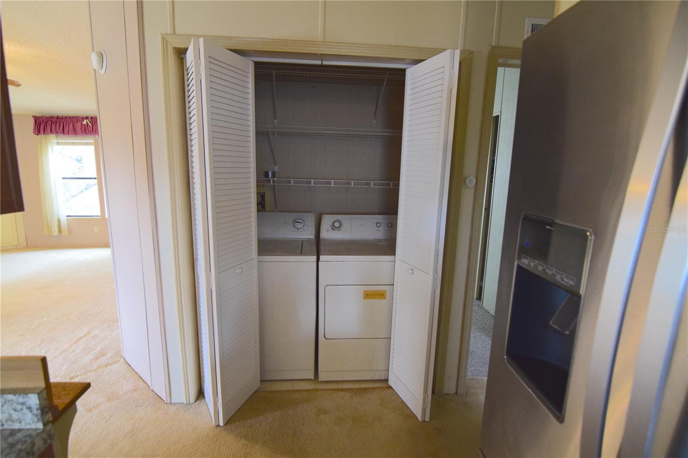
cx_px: 344
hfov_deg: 95.0
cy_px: 229
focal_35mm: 16
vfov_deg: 72.0
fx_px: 315
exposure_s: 1/60
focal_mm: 11
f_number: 4
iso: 1600
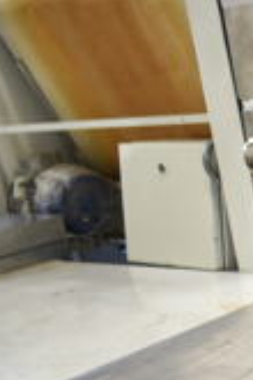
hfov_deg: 10.7
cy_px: 154
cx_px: 683
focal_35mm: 100
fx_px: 1054
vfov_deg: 20.4
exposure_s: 1/30
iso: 320
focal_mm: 18
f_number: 3.5
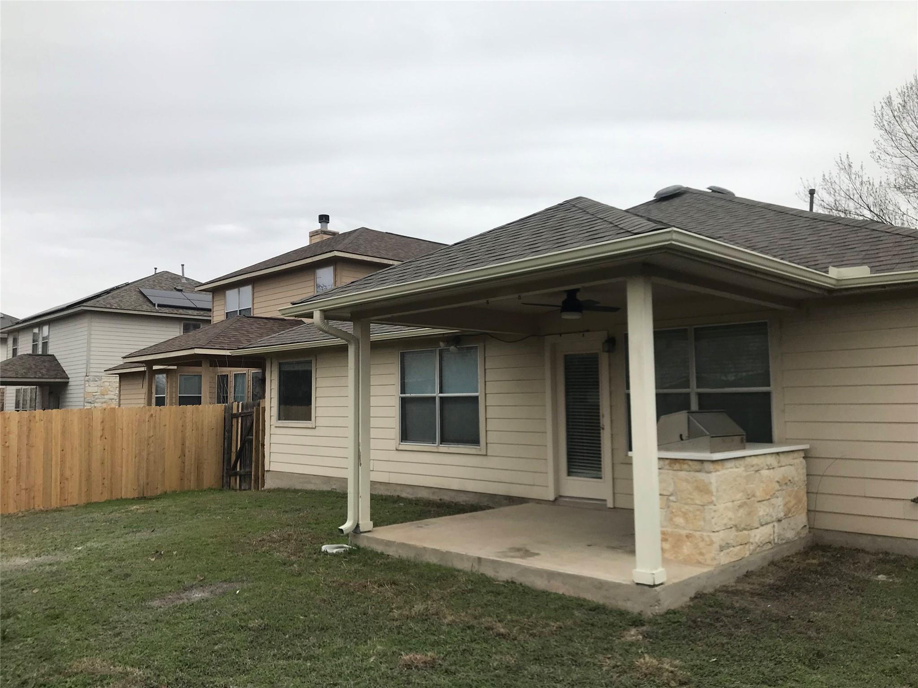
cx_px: 459
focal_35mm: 28
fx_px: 743
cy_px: 344
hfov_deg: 63.4
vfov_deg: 49.7
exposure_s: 1/1277
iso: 20
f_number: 1.8
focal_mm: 3.99
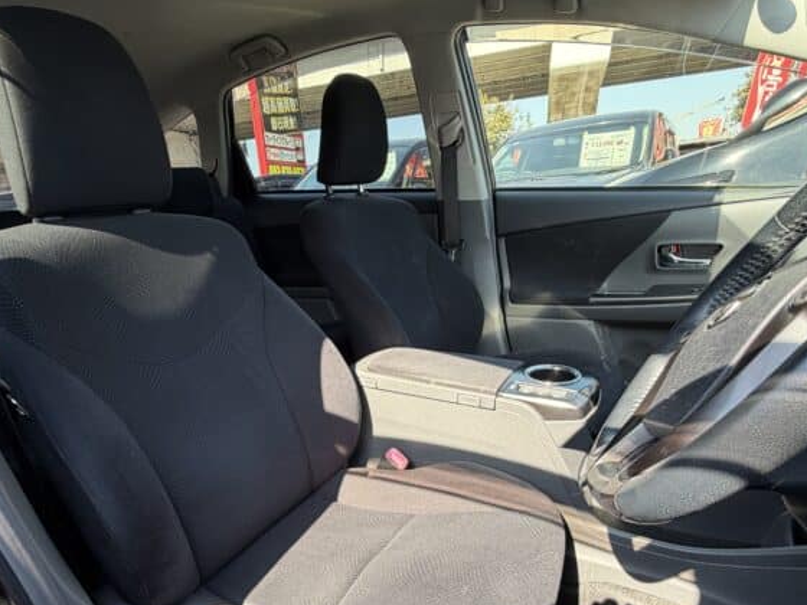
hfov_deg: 81.4
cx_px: 357
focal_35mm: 20
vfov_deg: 63.3
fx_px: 466
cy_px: 429
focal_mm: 2.22
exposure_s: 1/121
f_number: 2.2
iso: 64
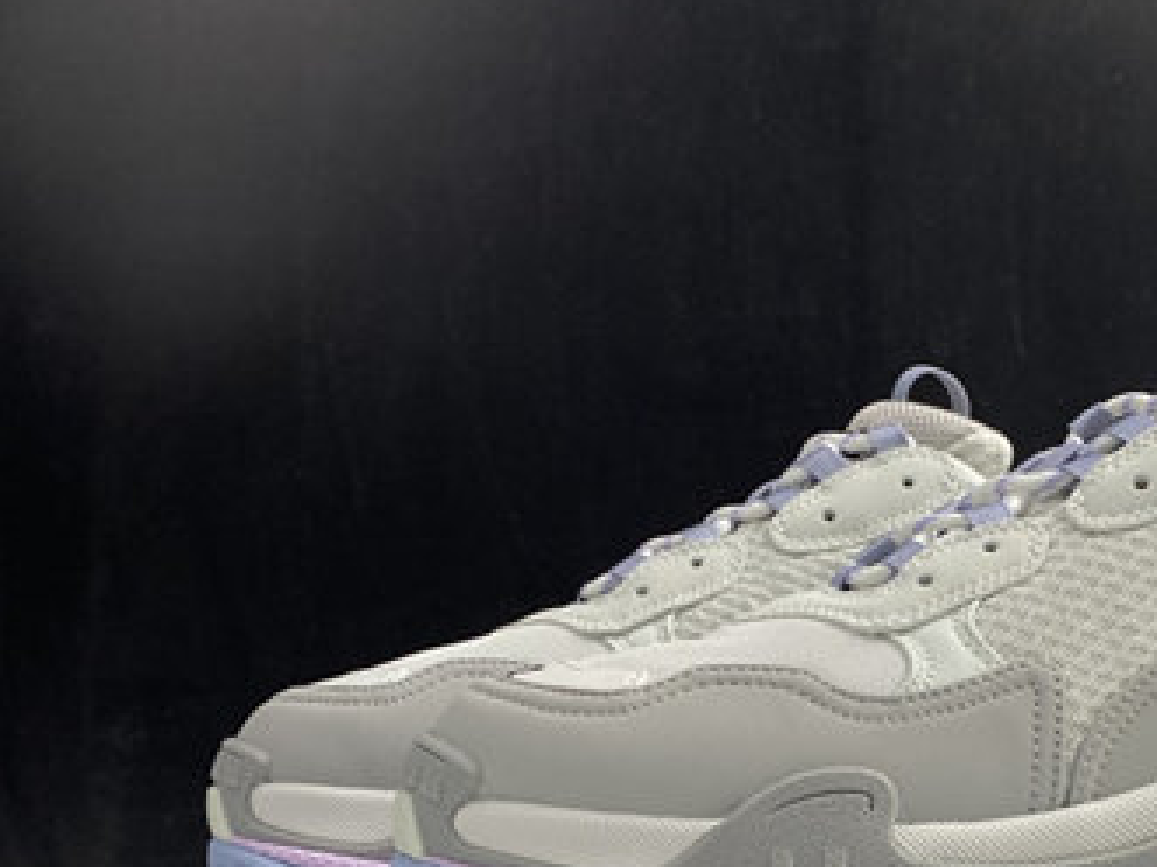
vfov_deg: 25.9
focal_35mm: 55
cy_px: 729
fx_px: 1838
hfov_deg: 33.3
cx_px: 1021
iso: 50
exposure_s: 1/122
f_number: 1.8
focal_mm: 4.25
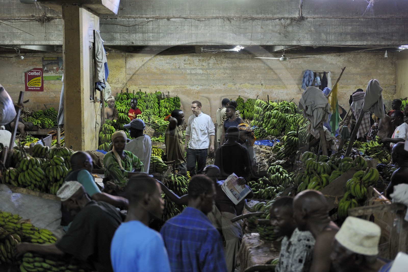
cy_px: 136
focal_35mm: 62
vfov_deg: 21.9
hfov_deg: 32.4
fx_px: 702
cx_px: 204
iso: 1600
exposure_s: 1/30
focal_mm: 62
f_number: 2.8
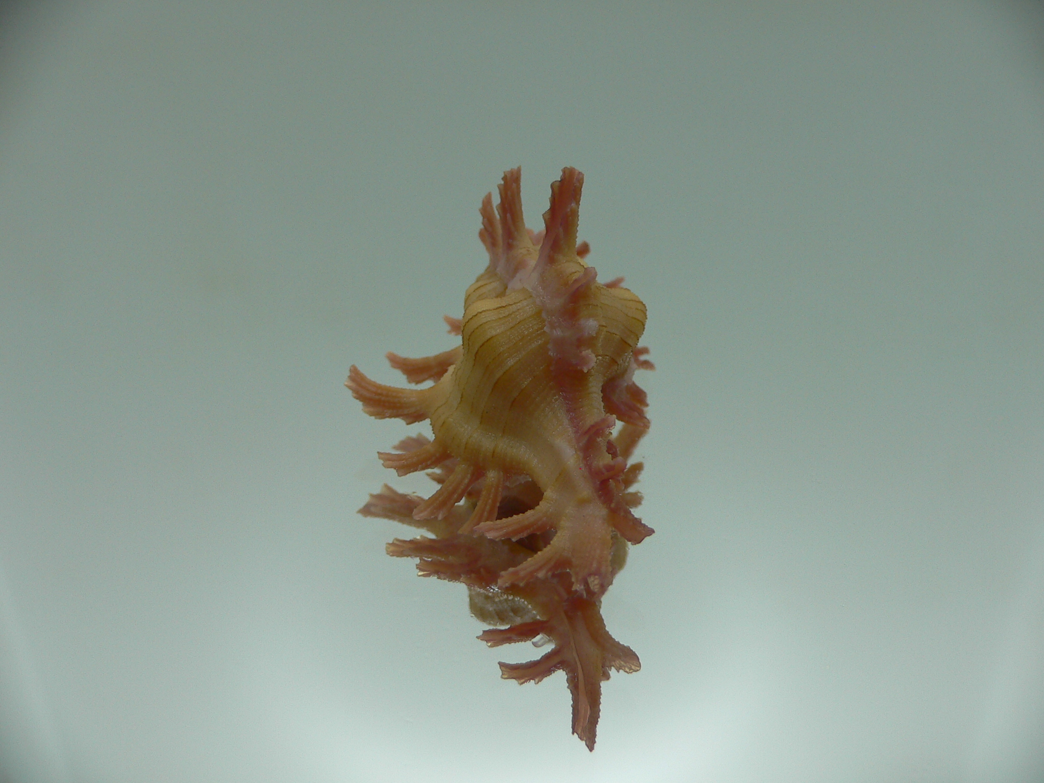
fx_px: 1056
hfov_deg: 52.6
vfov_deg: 40.7
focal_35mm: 35
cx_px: 522
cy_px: 392
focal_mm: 4.6
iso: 80
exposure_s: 1/100
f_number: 2.8
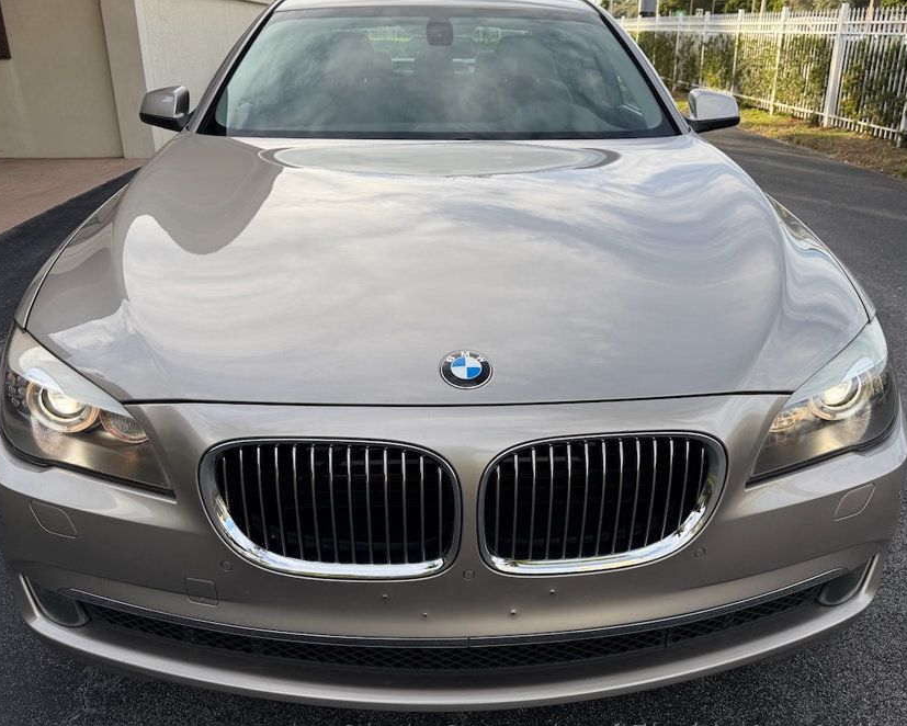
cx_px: 462
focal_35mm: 29
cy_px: 350
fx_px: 779
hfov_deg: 60.4
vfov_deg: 50.0
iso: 80
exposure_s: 1/1156
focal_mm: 6.76
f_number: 1.78
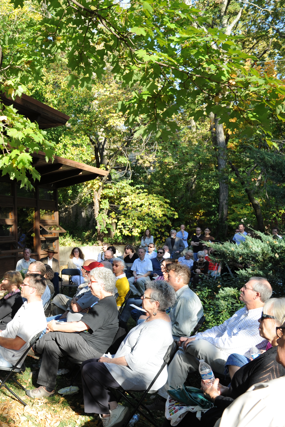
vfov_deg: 47.4
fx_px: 487
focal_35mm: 41
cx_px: -15
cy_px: 212
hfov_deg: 29.9
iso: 200
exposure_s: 1/125
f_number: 5.6
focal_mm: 27
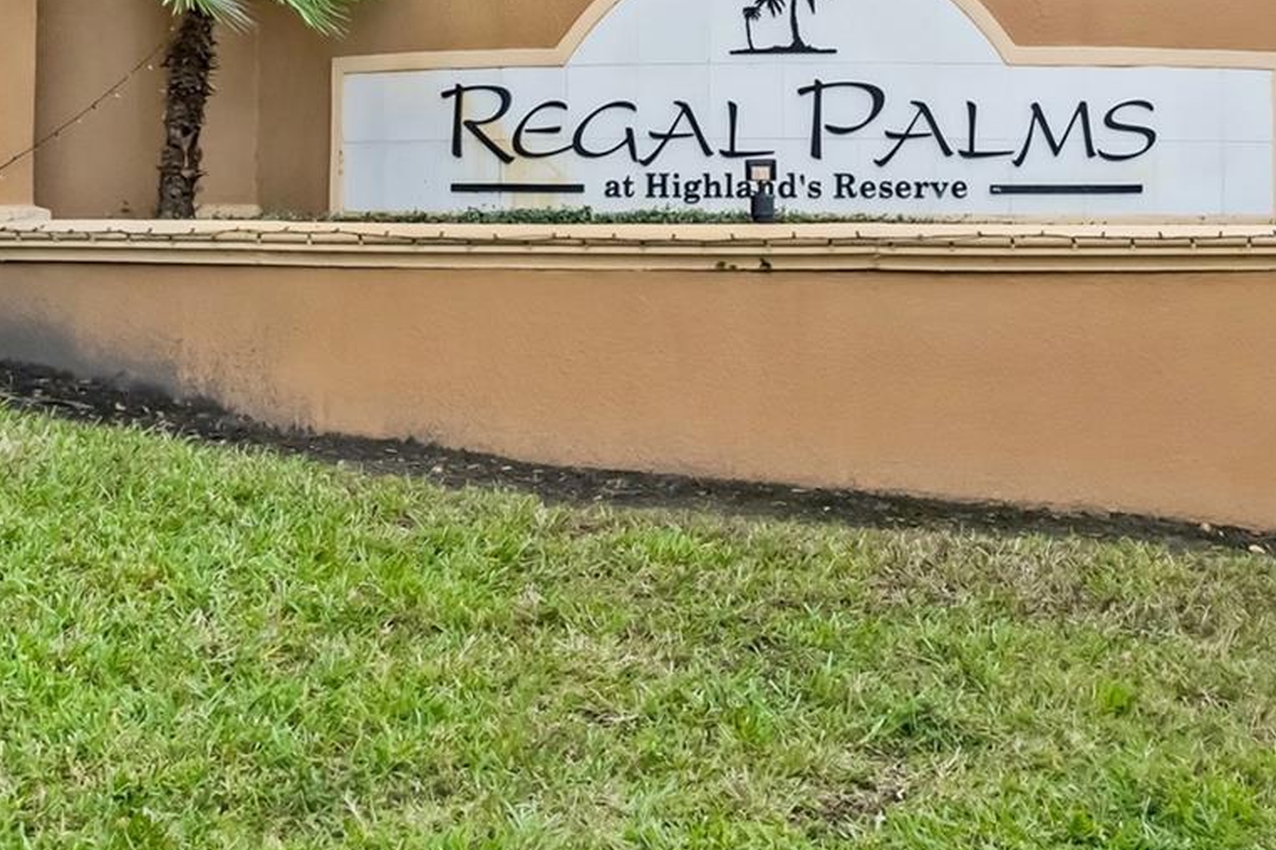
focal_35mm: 61
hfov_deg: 32.7
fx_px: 2162
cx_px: 800
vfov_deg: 21.8
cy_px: 106
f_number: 9
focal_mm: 19.5
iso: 250
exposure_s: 1/15
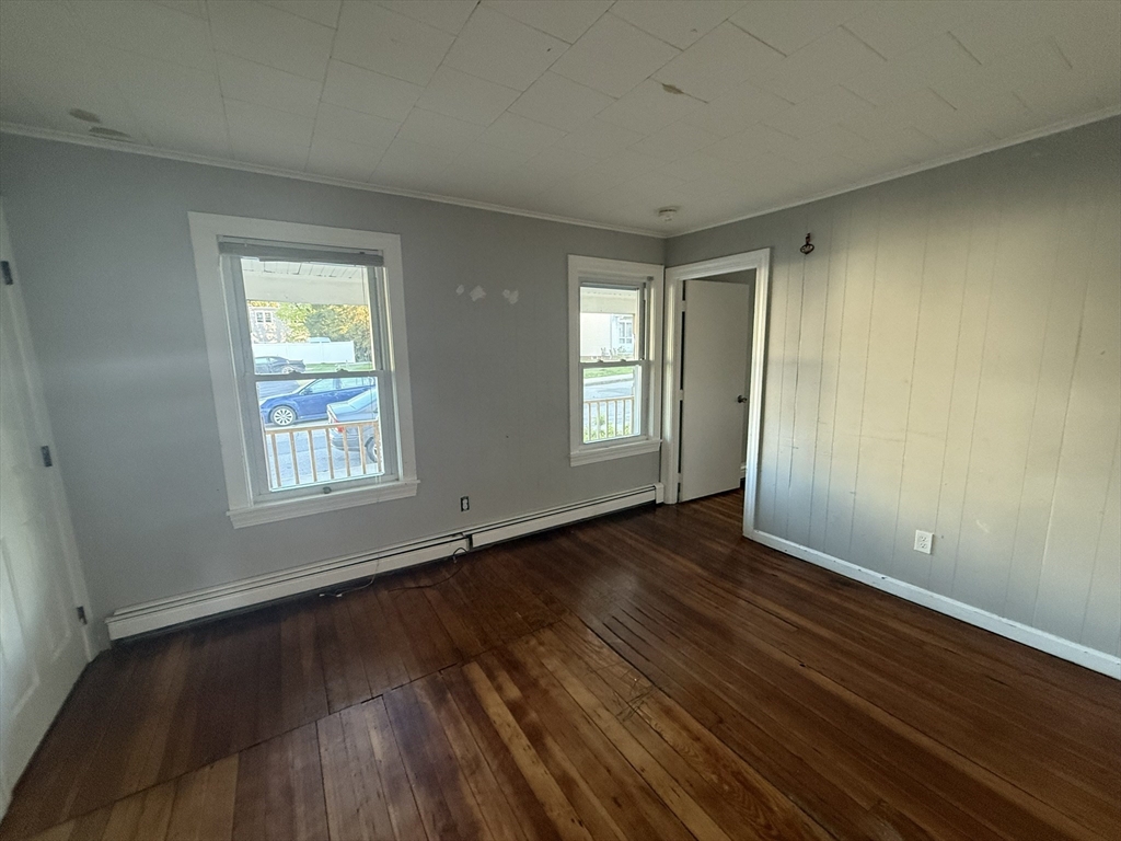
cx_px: 560
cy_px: 420
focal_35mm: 14
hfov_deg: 102.1
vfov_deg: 85.7
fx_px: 453
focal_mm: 2.22
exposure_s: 1/72
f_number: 2.2
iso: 320
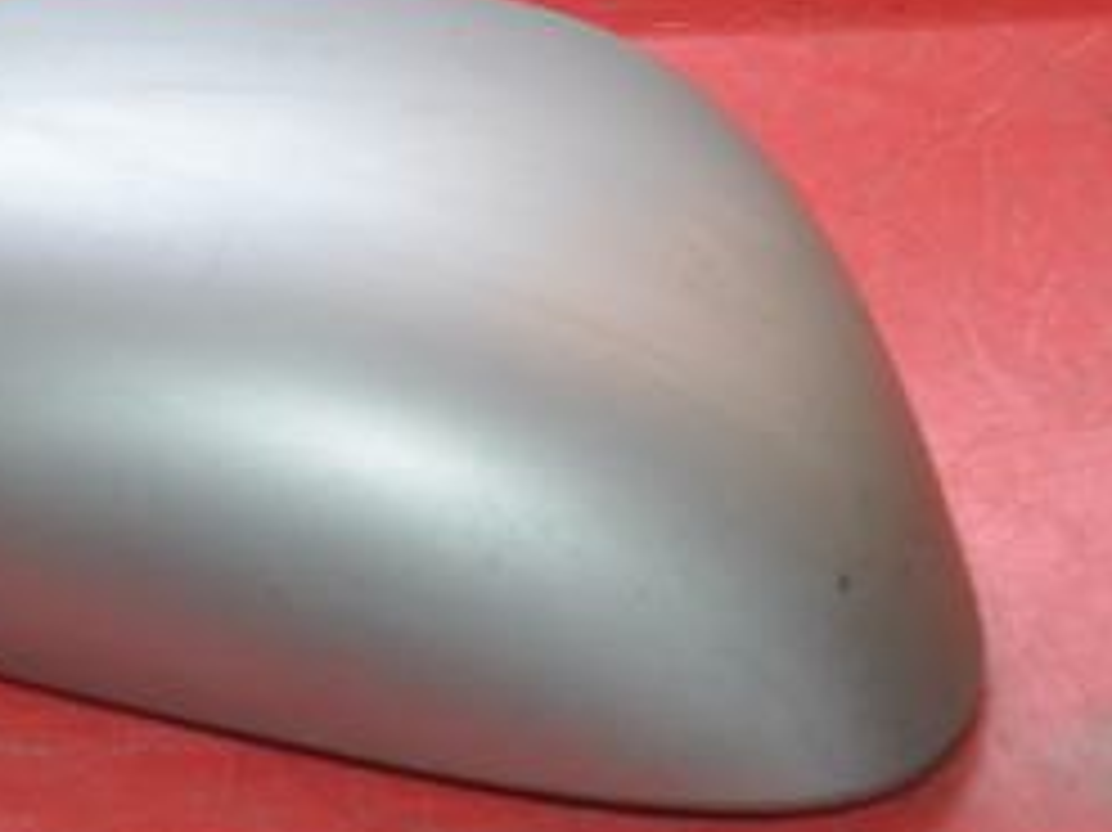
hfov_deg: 17.5
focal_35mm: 111
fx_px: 3564
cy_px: 423
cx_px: 158
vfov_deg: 13.3
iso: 560
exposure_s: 1/125
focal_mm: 38
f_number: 4.5
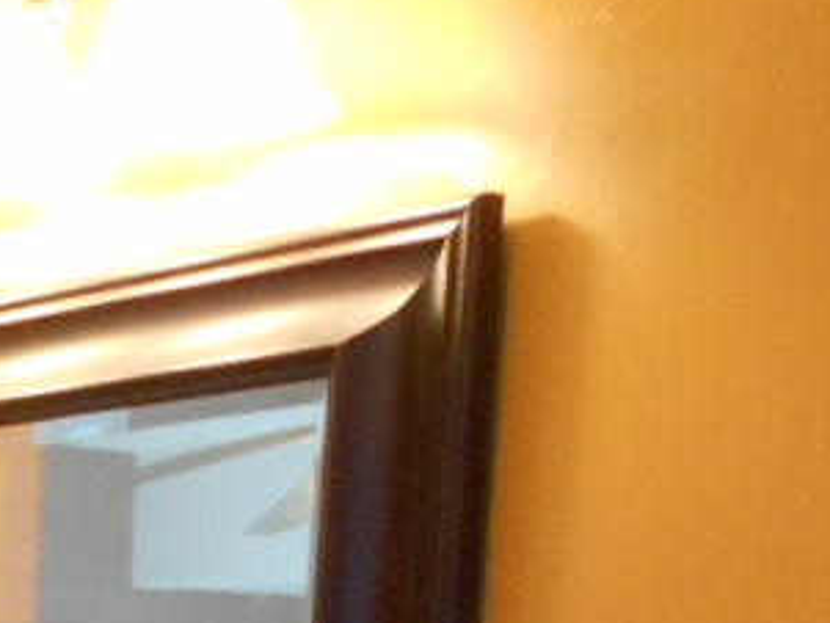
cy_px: 1304
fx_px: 3310
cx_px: -551
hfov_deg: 13.2
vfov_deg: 9.9
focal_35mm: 138
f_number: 3.4
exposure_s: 1/30
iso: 360
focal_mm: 4.7
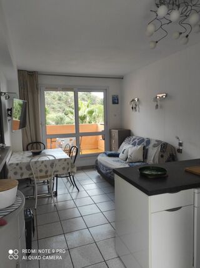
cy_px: 134
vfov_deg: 69.5
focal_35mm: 25
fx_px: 193
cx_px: 100
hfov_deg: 54.8
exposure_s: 1/100
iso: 171
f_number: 1.89
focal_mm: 5.43
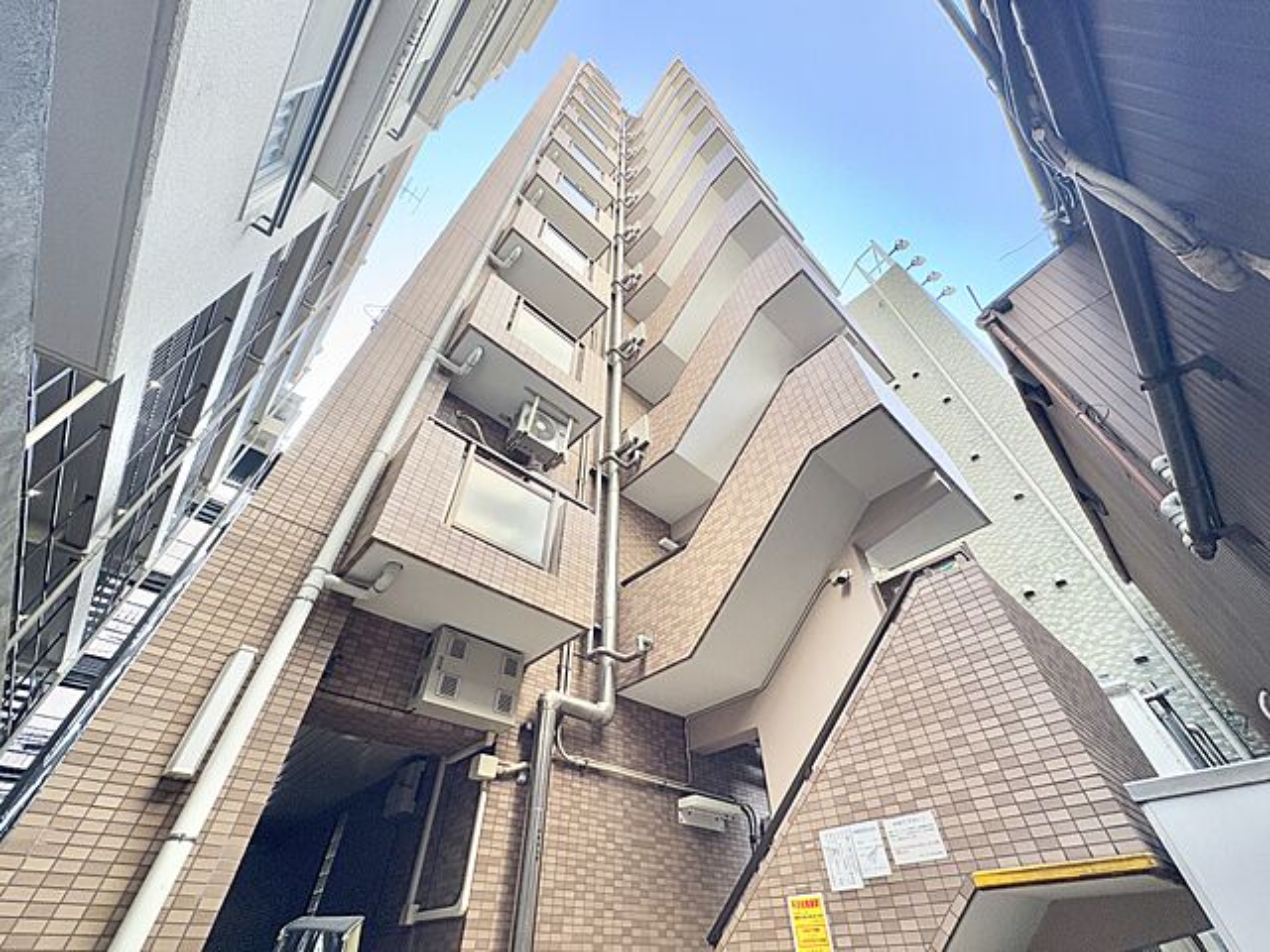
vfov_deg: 85.7
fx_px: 514
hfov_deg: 102.1
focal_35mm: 14
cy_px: 476
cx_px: 635
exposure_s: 1/99
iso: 80
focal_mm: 2.22
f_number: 2.2
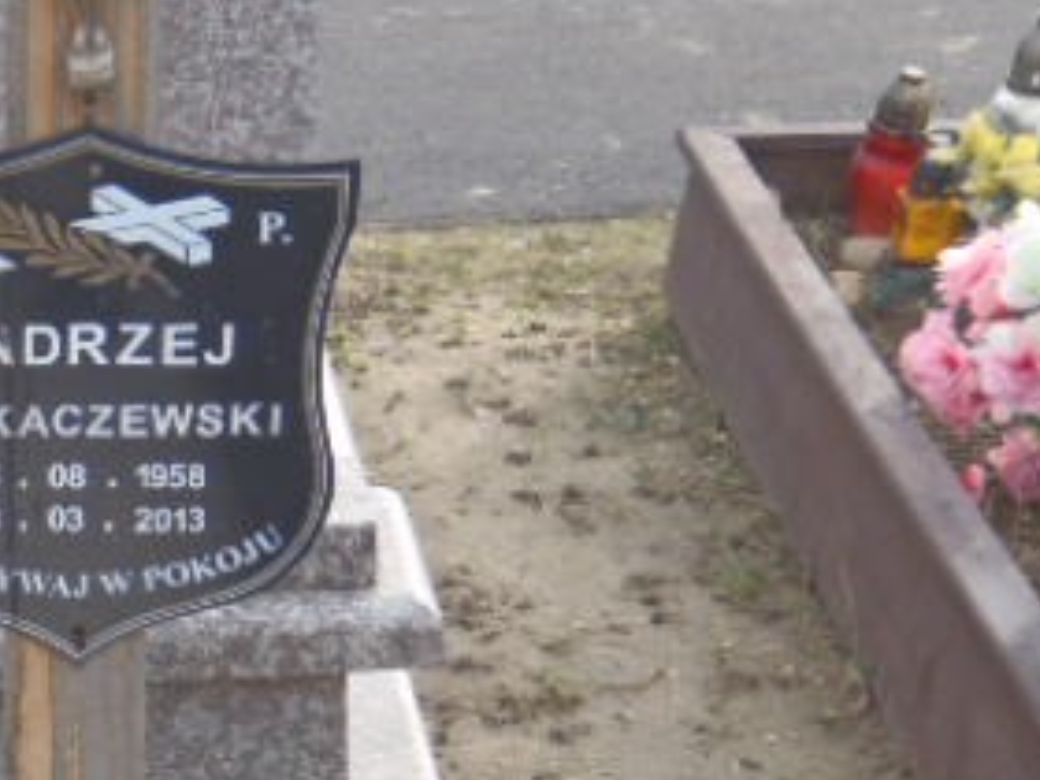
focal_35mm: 112
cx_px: -63
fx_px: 3365
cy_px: 665
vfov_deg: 13.1
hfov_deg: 17.1
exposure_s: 1/80
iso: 64
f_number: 4.4
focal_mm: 8.89
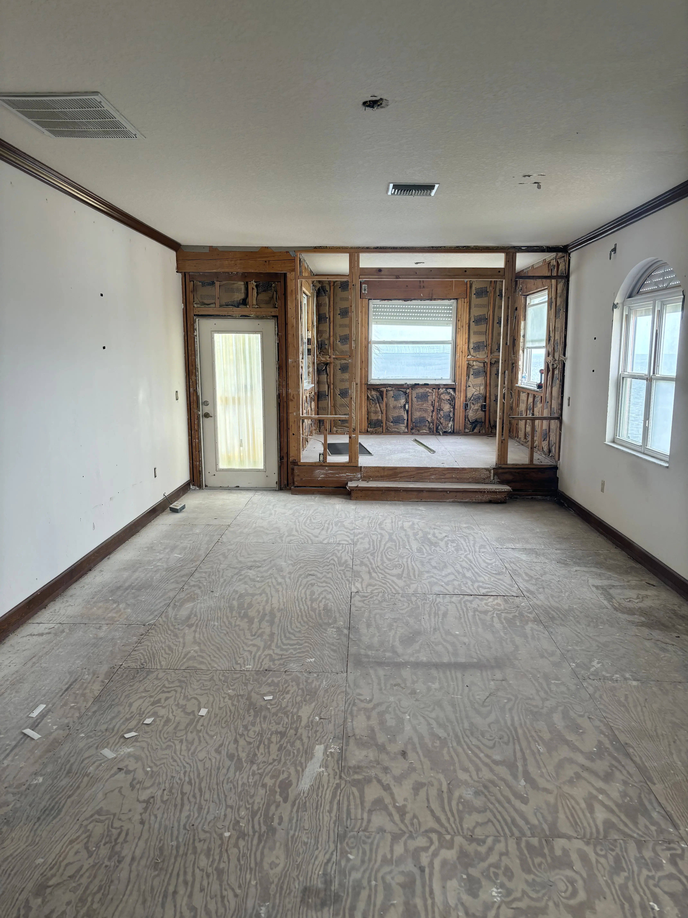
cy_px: 459
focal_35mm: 26
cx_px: 344
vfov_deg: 67.3
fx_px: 689
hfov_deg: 53.1
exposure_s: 1/146
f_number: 1.6
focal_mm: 5.96
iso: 64
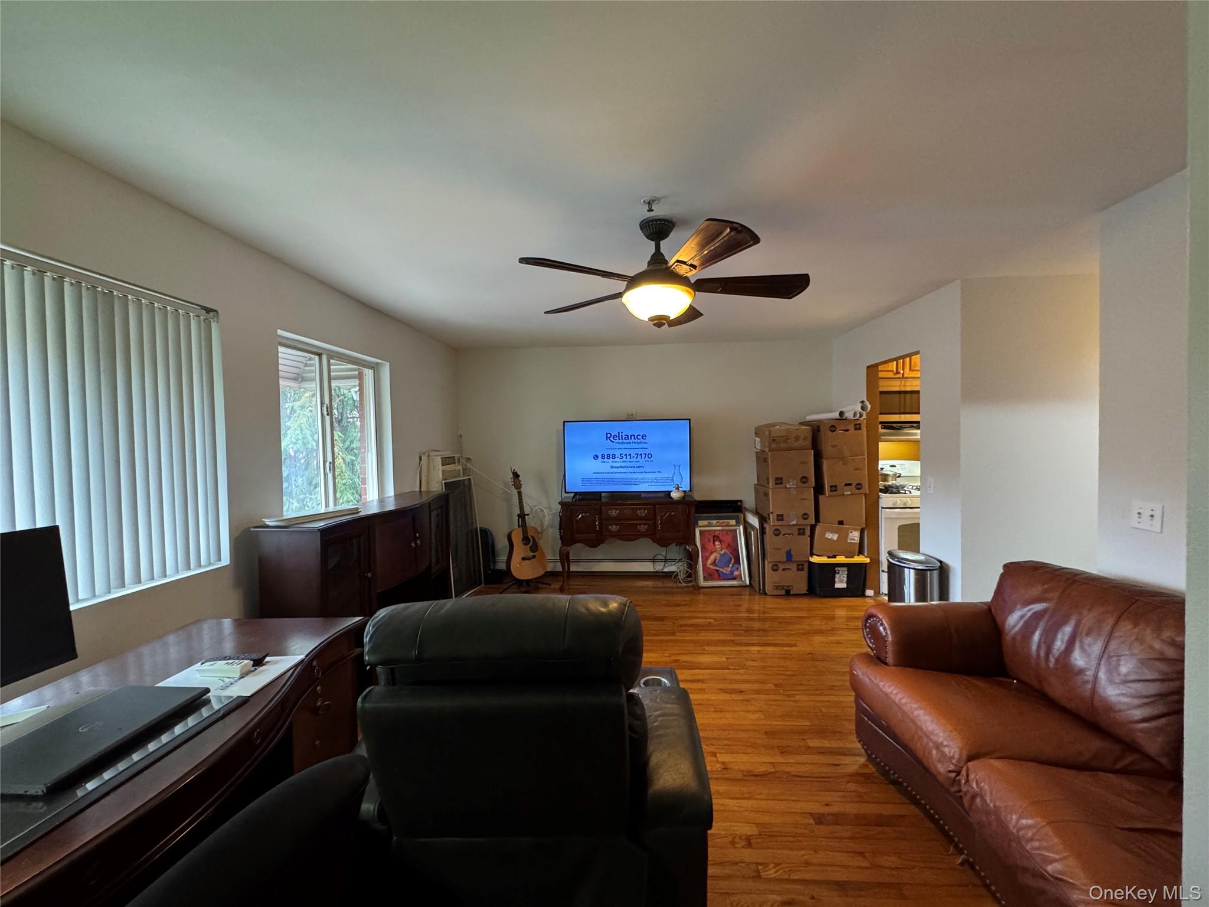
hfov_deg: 102.1
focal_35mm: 14
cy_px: 454
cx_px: 604
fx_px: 489
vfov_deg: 85.7
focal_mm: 2.22
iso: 640
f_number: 2.2
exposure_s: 1/60
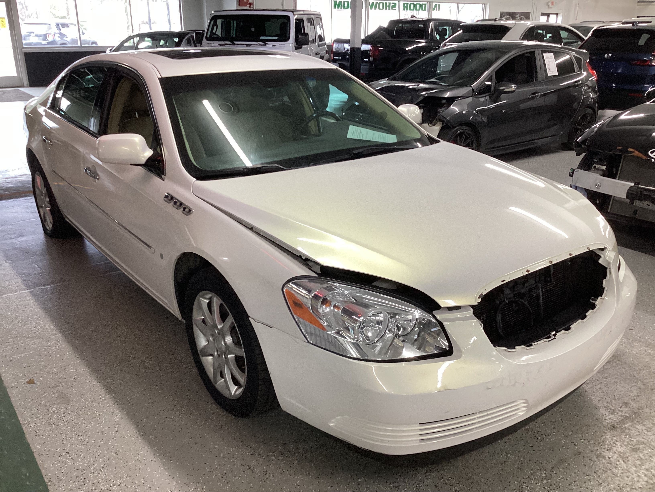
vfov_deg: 45.4
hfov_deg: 58.4
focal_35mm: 31
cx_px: 328
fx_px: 587
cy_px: 246
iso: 125
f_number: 2.4
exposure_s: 1/60
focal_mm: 3.3
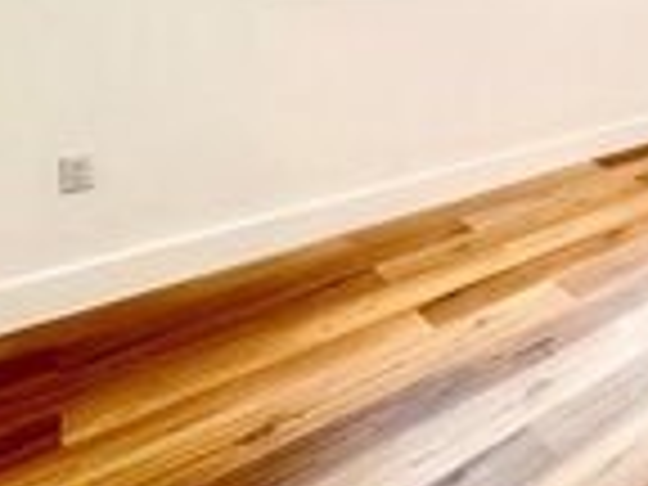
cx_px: 724
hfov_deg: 41.2
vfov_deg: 34.5
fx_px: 655
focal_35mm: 35
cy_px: -63
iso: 250
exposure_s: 1/120
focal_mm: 2.22
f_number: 2.2
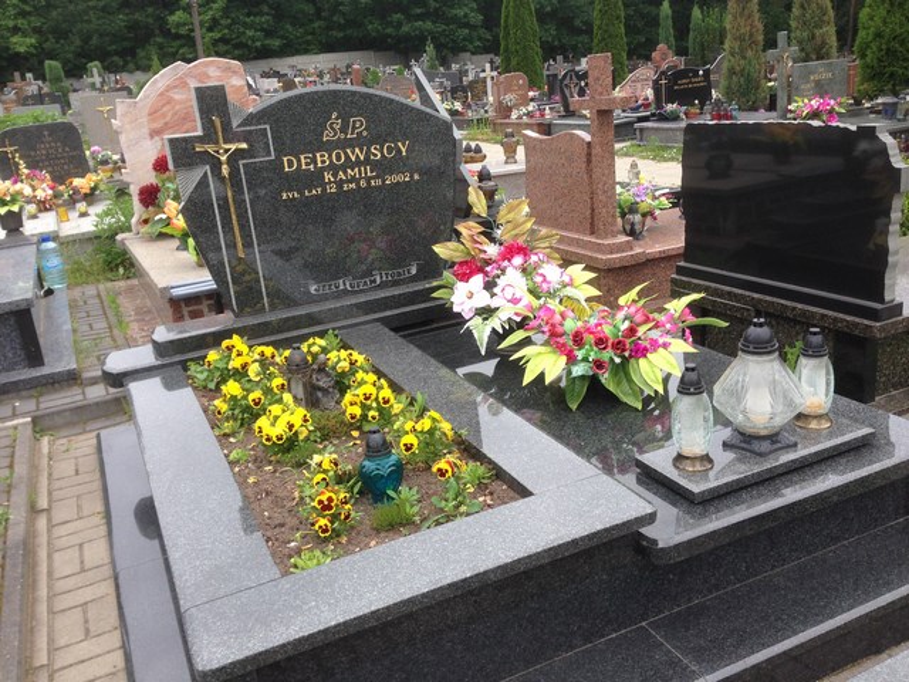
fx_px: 867
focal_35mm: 33
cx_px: 454
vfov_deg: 42.9
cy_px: 341
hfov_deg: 55.4
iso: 50
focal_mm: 4.12
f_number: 2.4
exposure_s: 1/516
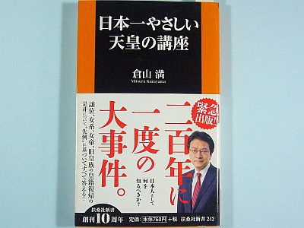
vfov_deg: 25.2
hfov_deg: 33.2
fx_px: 509
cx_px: 152
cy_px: 114
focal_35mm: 58
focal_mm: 6.9
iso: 400
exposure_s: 1/40
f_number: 3.3
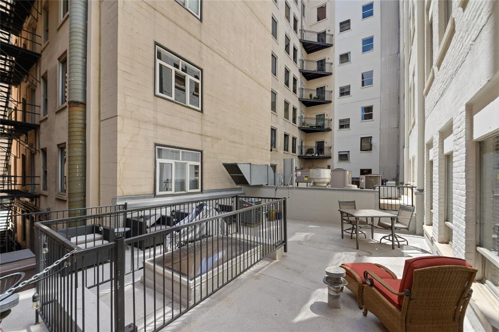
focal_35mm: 14
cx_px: 250
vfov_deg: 81.1
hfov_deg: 104.3
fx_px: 194
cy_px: 166
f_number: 8
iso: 320
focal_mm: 14
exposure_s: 1/125
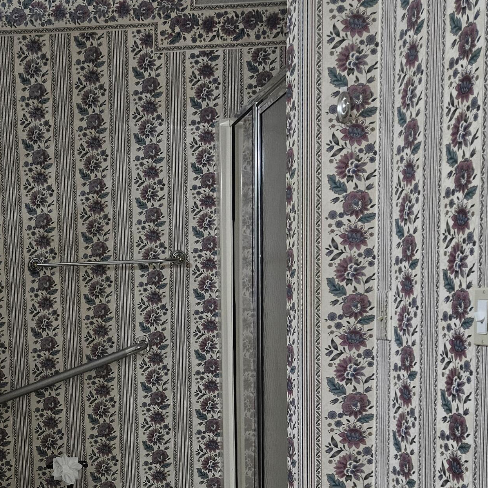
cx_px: 40
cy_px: 393
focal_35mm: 49
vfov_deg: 33.6
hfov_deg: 32.8
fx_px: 782
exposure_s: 1/120
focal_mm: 5.4
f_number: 1.8
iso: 320
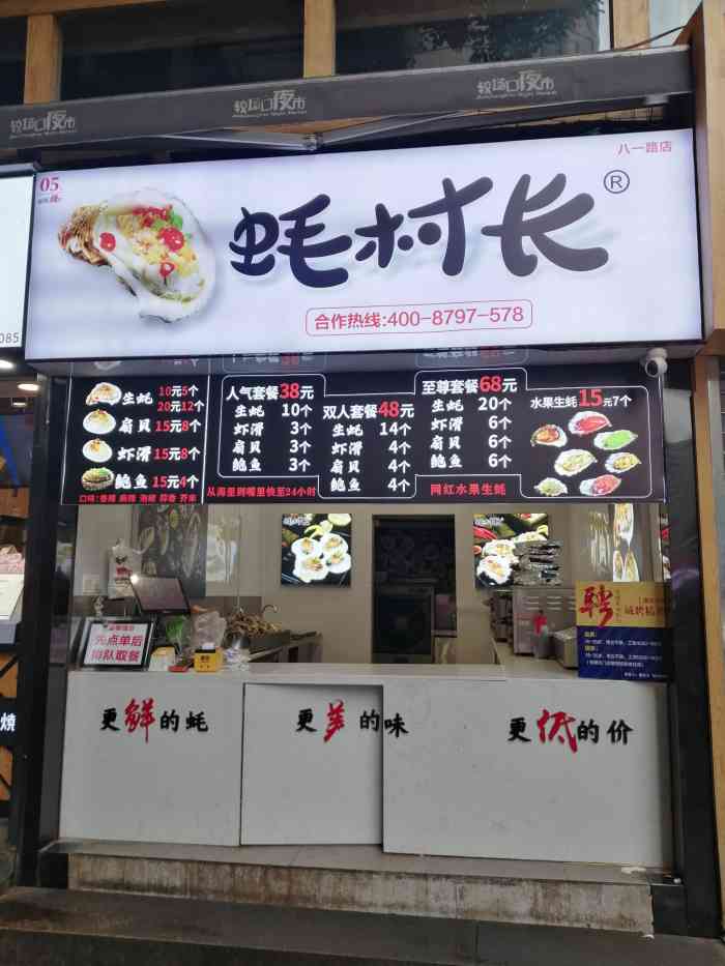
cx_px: 362
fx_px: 726
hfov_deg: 53.1
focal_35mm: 26
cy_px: 483
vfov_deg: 67.3
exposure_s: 1/100
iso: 64
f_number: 1.8
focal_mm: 3.62
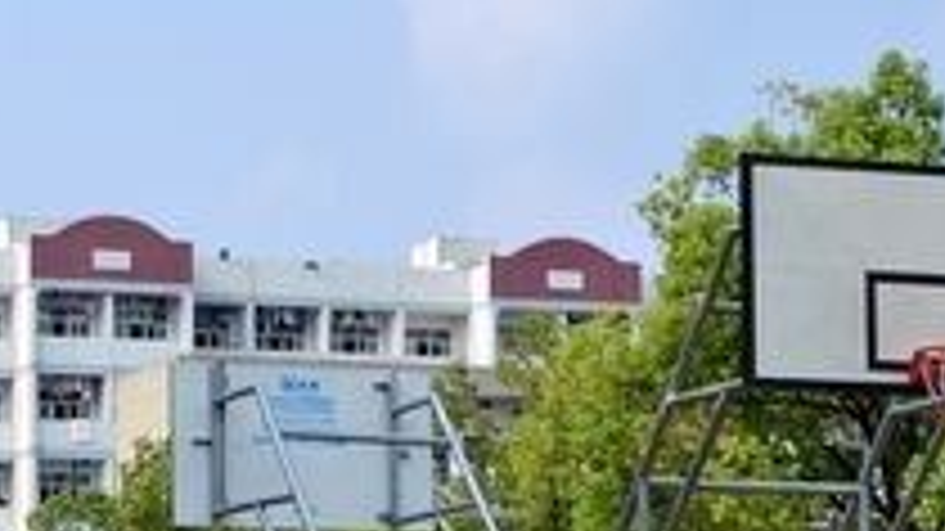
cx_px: -22
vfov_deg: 8.4
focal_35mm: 144
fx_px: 3607
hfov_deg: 14.7
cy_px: 531
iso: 100
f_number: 6.3
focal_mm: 32
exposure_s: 1/250
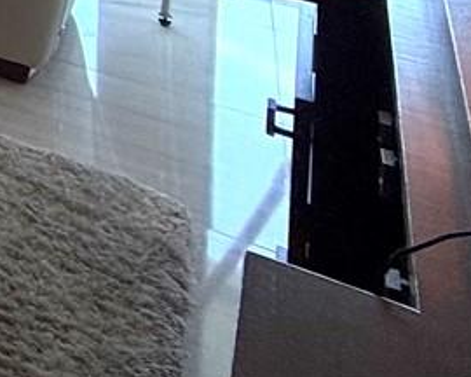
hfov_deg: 12.0
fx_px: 1129
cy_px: -480
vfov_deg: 14.2
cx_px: -900
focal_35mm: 81
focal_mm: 2.22
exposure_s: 1/120
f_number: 2.2
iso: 32
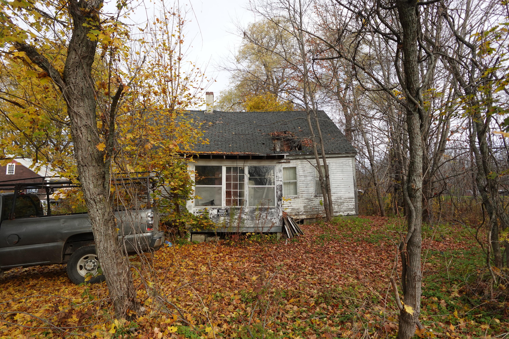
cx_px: 254
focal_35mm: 20
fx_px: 283
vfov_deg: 61.9
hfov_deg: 84.0
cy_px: 170
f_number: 2
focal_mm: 7.6
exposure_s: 1/1600
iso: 125
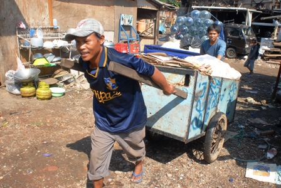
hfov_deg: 61.9
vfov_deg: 43.7
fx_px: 234
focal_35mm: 30
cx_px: 140
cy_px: 94
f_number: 3.2
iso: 100
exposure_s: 1/750
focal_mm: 20
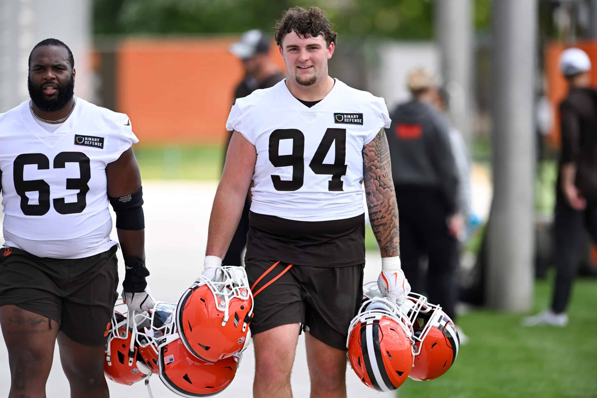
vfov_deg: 3.4
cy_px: 199
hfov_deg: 5.2
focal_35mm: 400
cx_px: 298
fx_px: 6633
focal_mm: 400
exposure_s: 1/4000
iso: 800
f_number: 4
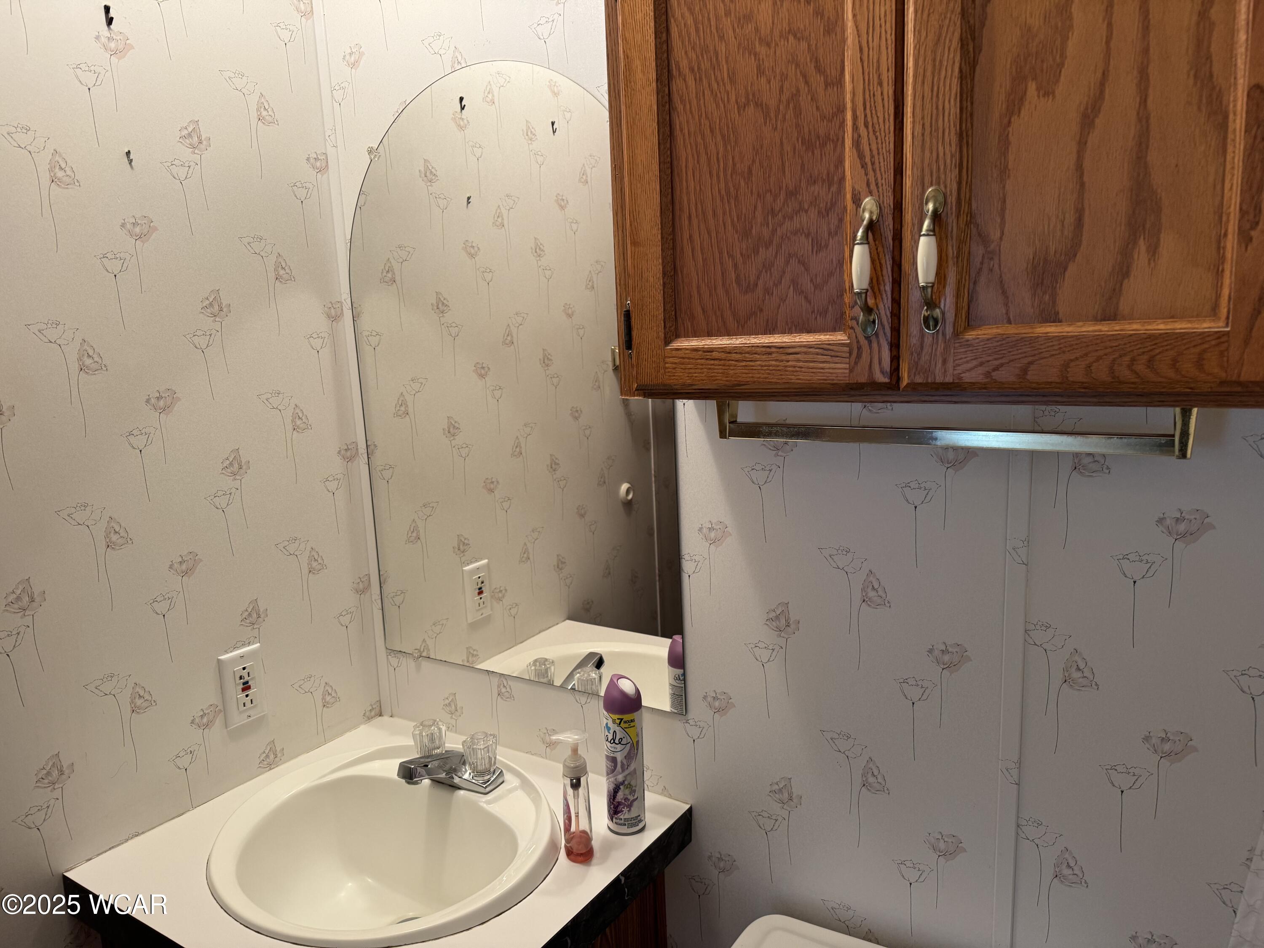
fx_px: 876
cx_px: 632
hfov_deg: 71.6
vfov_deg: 56.8
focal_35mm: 24
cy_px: 474
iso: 125
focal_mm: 6.76
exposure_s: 1/60
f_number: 1.78
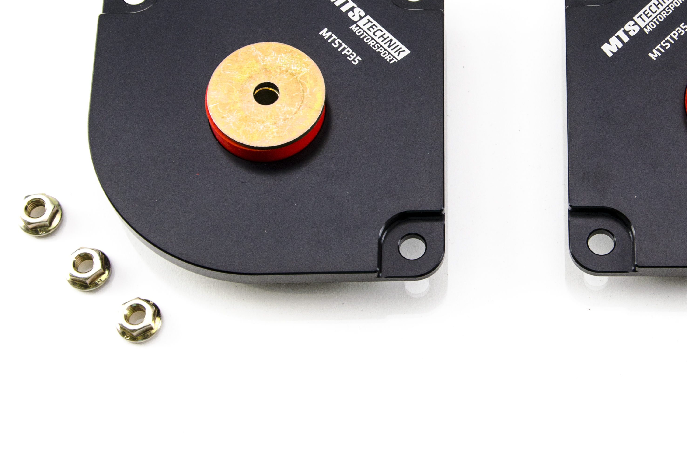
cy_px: 125
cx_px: 511
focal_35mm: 88
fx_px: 1673
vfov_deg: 15.4
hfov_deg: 23.0
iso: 110
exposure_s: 1/60
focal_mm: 35
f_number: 5.6
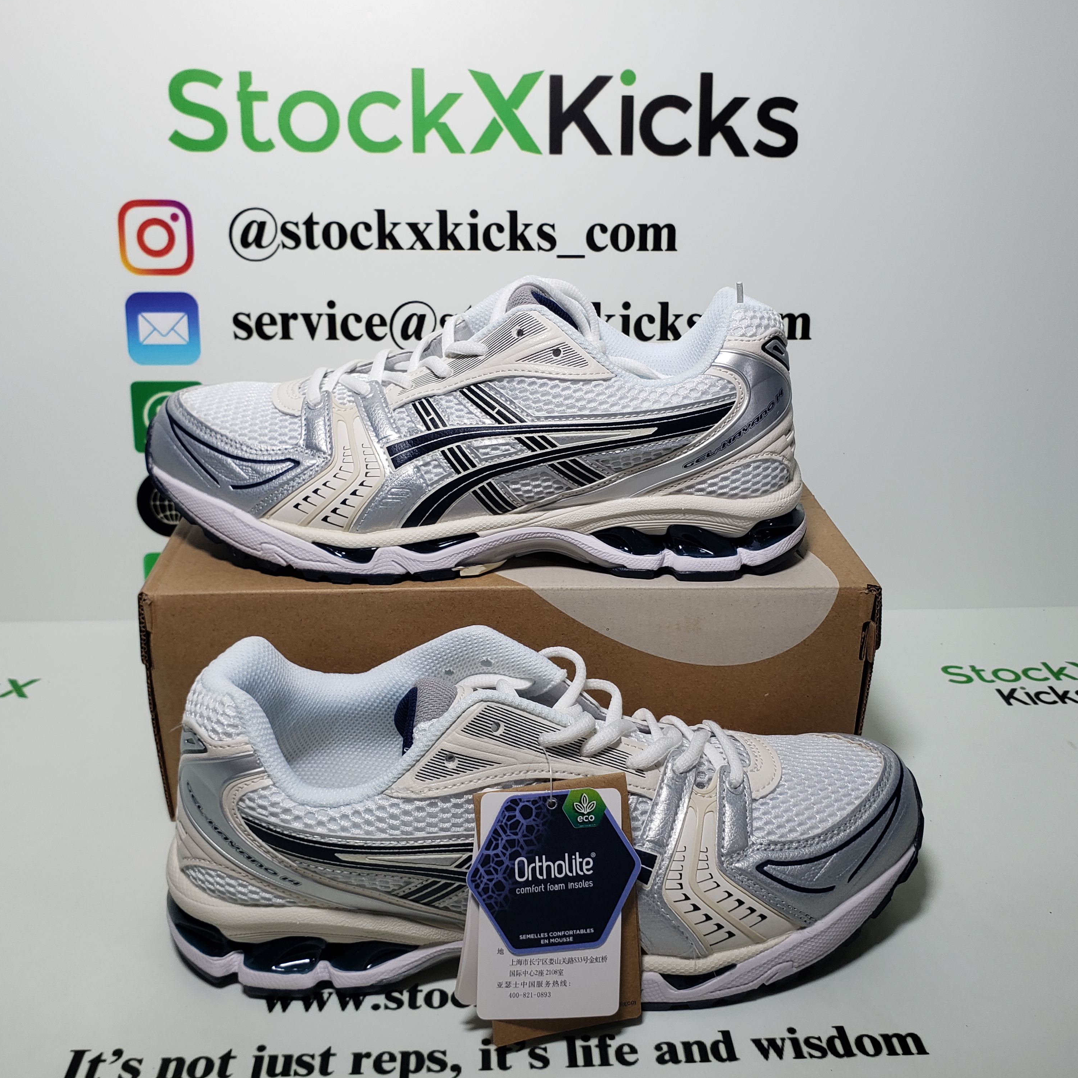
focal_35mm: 31
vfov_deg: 52.5
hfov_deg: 52.5
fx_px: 1092
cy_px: 540
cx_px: 516
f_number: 2.4
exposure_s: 1/207
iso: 50
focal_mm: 4.3
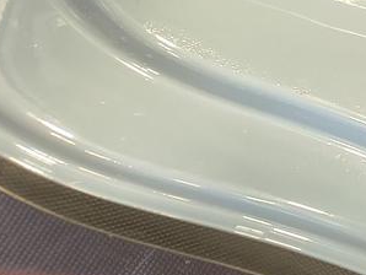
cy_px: -207
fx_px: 1090
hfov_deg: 15.5
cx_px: 714
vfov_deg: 13.1
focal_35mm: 103
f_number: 1.8
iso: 678
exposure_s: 1/60
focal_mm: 5.56
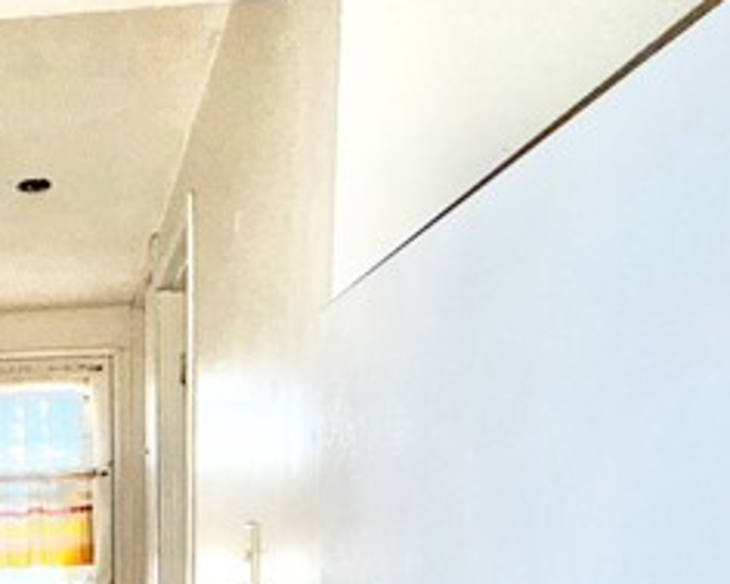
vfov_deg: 35.0
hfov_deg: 42.5
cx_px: 3
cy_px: 627
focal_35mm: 37
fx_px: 800
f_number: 2.2
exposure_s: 1/78
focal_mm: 2.22
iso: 100
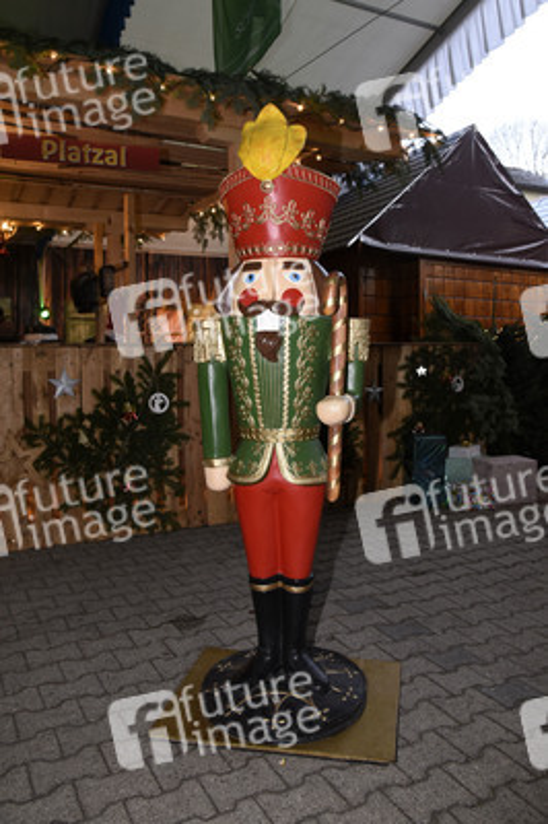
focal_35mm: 27
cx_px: 274
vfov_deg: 67.4
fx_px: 618
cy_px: 412
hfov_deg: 47.9
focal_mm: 27
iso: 2000
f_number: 6.3
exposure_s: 1/160
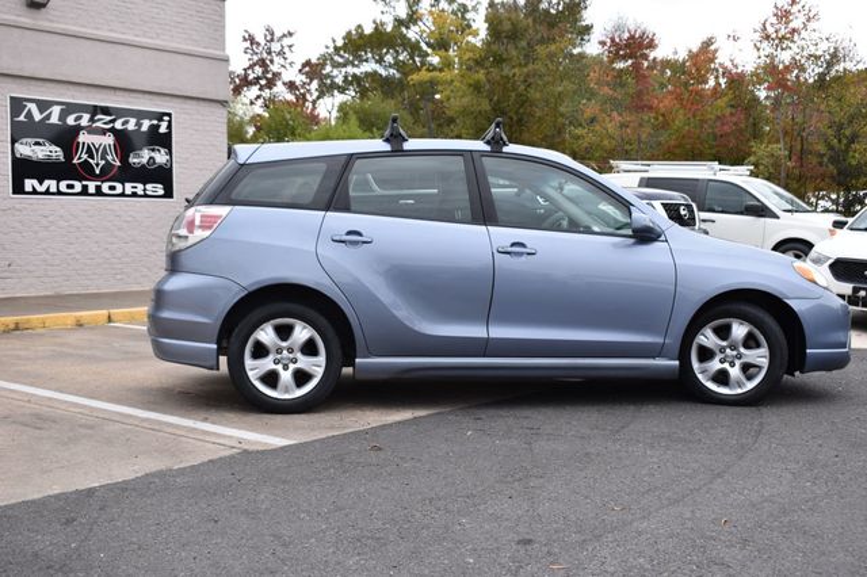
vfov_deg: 31.9
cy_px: 288
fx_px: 1011
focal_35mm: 42
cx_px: 434
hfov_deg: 46.4
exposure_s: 1/200
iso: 200
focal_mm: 28
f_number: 6.3
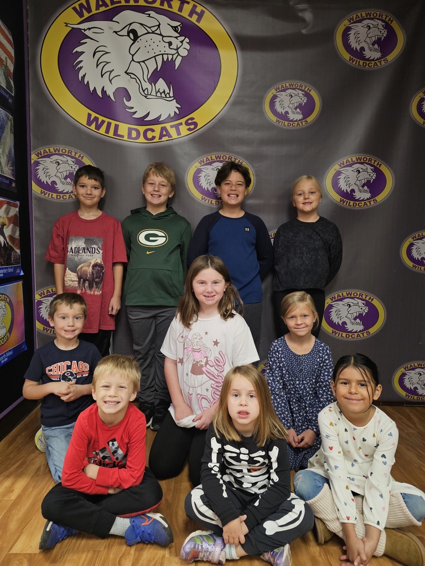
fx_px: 377
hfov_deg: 58.9
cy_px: 283
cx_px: 212
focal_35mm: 23
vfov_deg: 73.9
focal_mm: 6.3
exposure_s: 1/120
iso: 320
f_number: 1.7
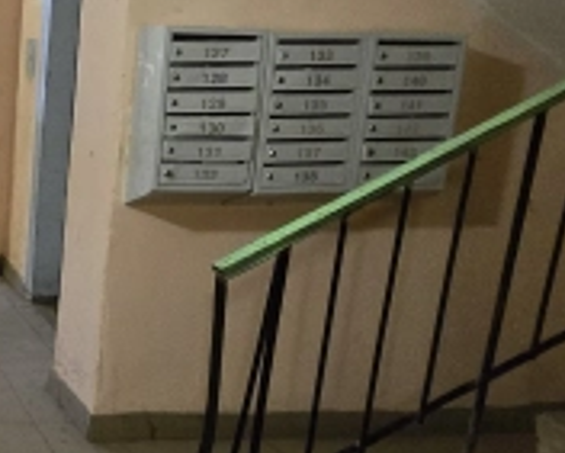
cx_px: -125
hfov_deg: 33.1
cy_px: 180
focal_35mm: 45
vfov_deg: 33.4
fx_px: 753
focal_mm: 2.2
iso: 1000
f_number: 2.2
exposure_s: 1/50
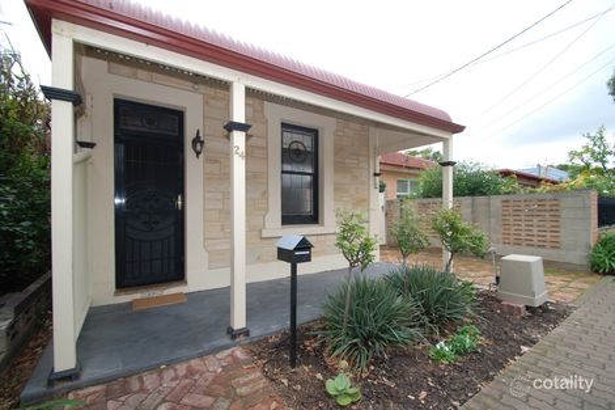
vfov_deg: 77.3
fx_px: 256
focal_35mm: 15
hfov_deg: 100.4
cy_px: 205
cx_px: 308
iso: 100
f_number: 4.5
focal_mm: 10
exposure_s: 1/80
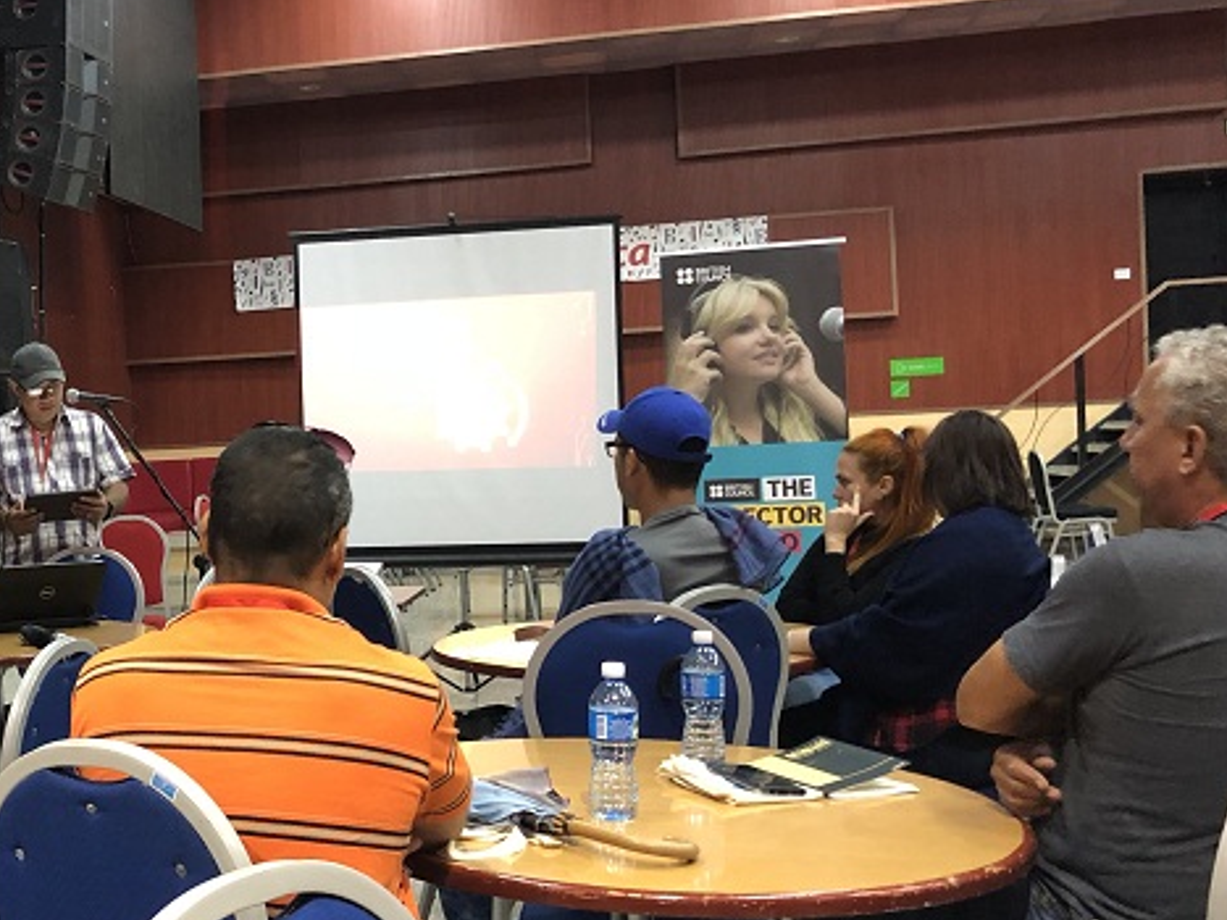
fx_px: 1701
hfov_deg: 37.7
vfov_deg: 30.3
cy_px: 468
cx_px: 187
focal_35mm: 48
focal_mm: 4
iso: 100
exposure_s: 1/7
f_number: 1.8
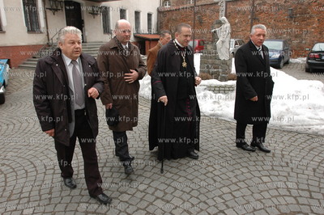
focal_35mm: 26
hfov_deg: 70.5
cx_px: 162
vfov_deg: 50.3
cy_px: 108
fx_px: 229
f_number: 5.6
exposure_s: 1/200
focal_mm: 17
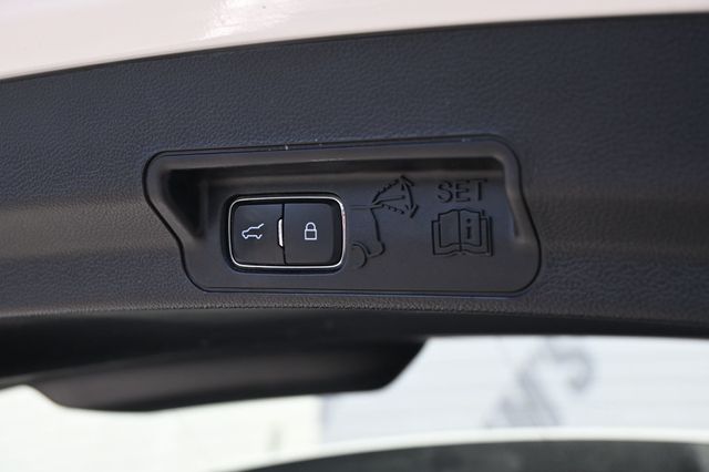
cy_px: 236
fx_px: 1063
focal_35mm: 54
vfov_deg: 25.0
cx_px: 354
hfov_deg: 36.9
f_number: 5.3
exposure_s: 1/200
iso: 400
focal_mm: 36
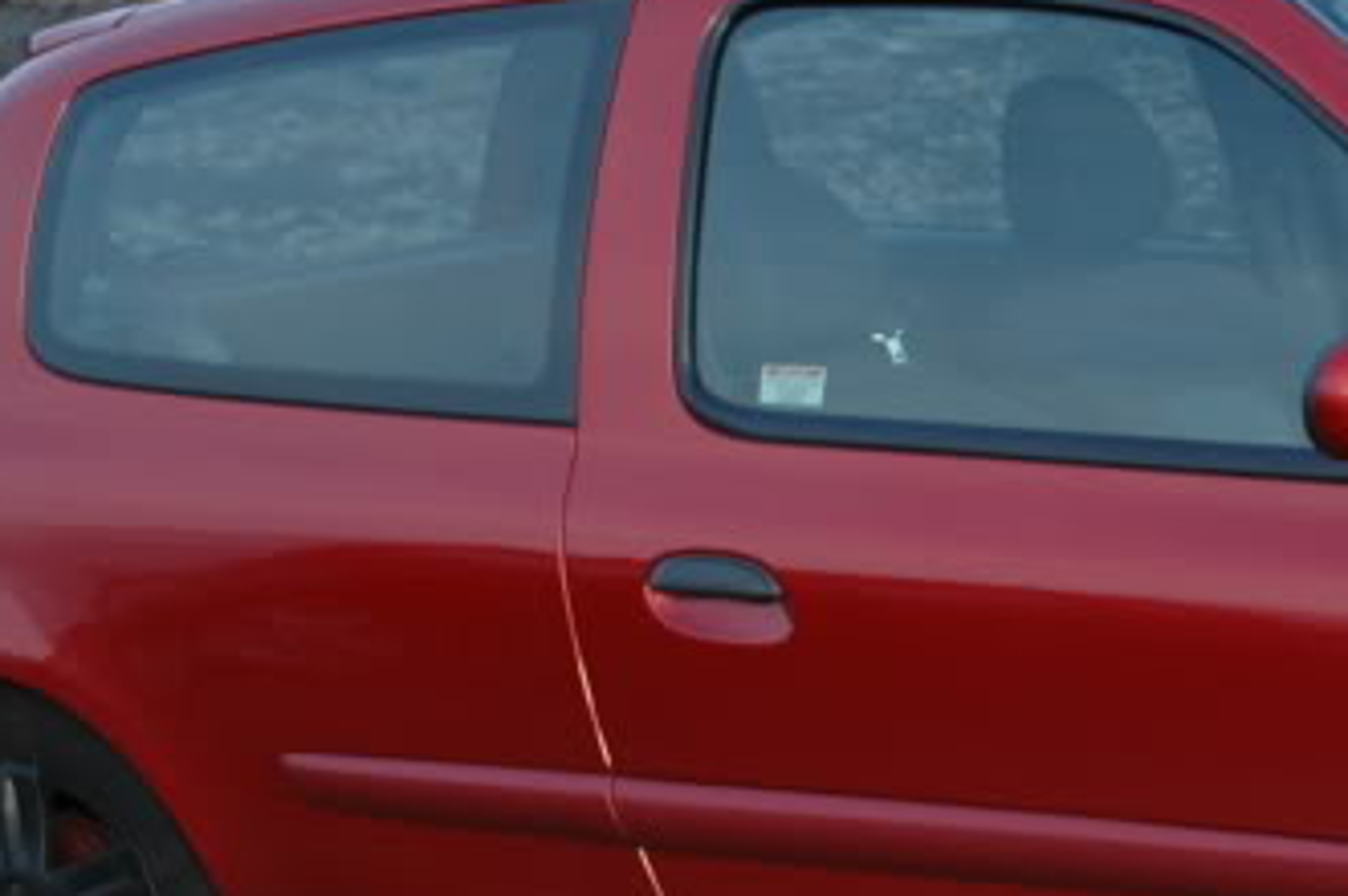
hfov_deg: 14.3
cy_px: 607
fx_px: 5200
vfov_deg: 9.8
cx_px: 1672
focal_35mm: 139
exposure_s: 1/125
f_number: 5.6
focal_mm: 30
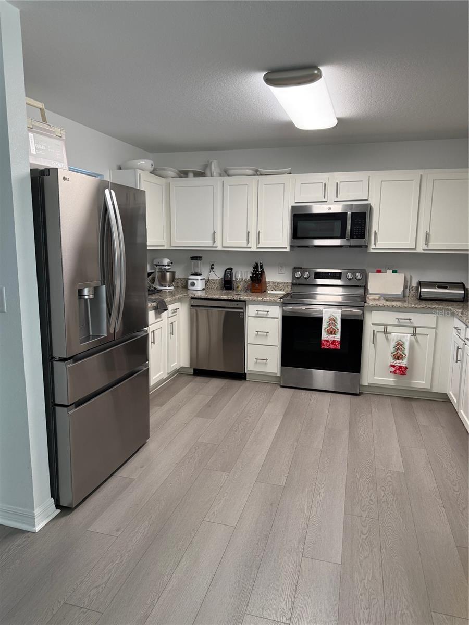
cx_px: 234
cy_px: 312
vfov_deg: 71.6
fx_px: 434
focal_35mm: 24
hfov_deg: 56.8
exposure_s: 1/120
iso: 125
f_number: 1.78
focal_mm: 6.76
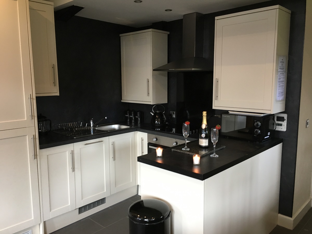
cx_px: 156
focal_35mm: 29
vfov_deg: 48.2
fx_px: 261
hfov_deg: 61.7
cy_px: 117
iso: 125
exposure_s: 1/33
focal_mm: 4.15
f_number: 2.2
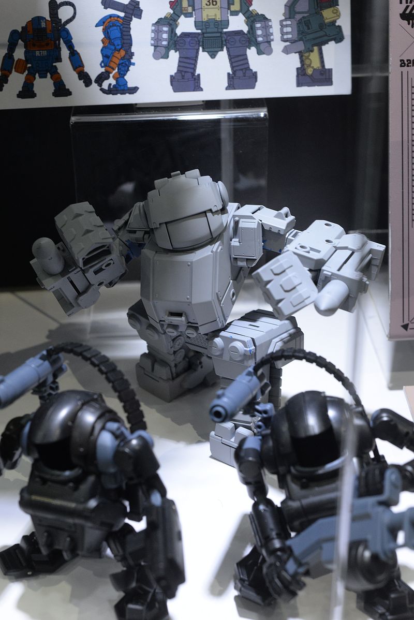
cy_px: 310
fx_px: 861
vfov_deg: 39.6
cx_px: 207
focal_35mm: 50
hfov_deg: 27.0
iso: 2000
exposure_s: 1/100
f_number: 6.3
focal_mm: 50
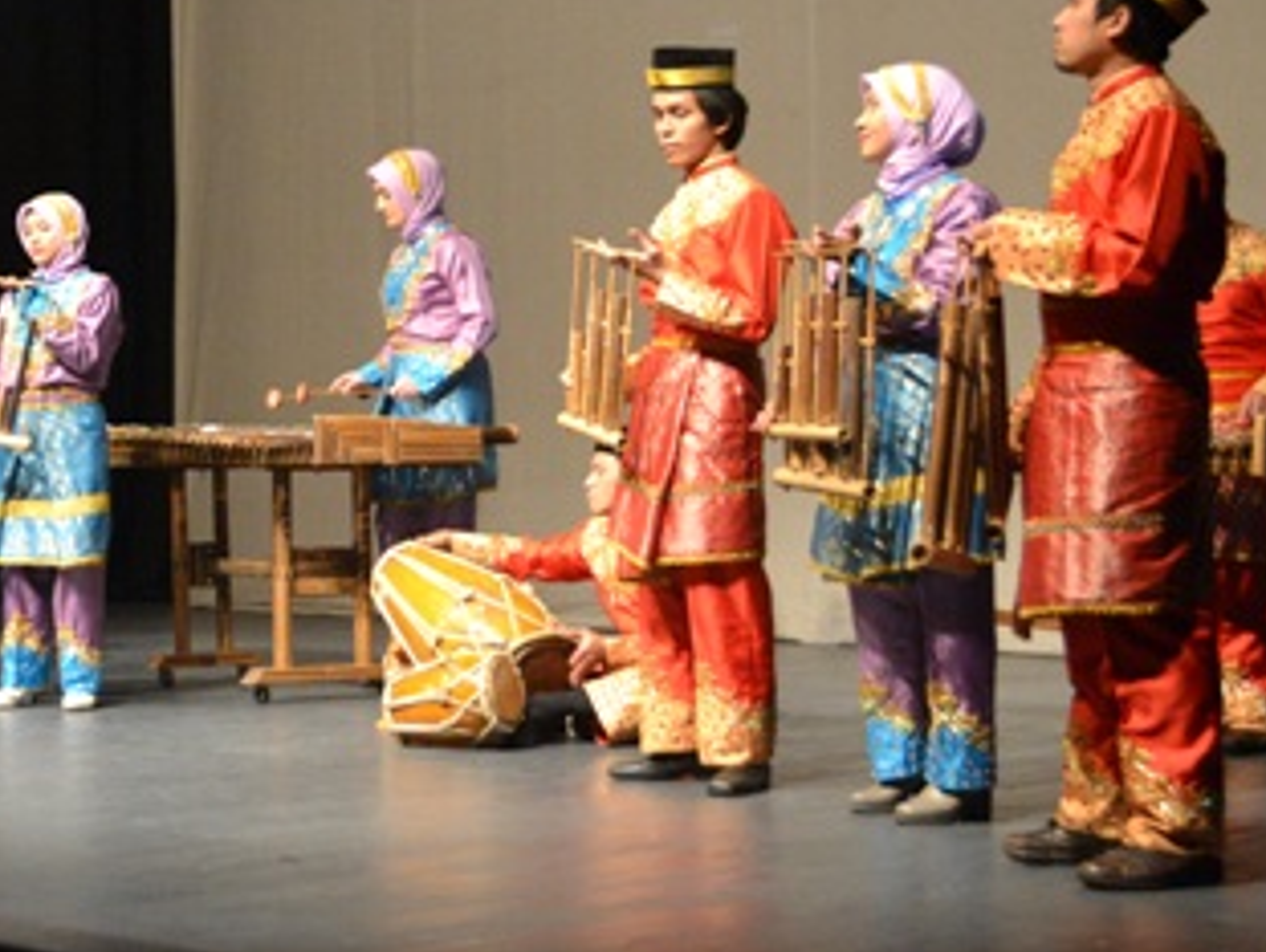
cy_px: 336
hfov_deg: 22.2
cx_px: 142
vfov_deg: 17.2
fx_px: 3148
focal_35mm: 86
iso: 2800
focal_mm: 29
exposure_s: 1/60
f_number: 4.5
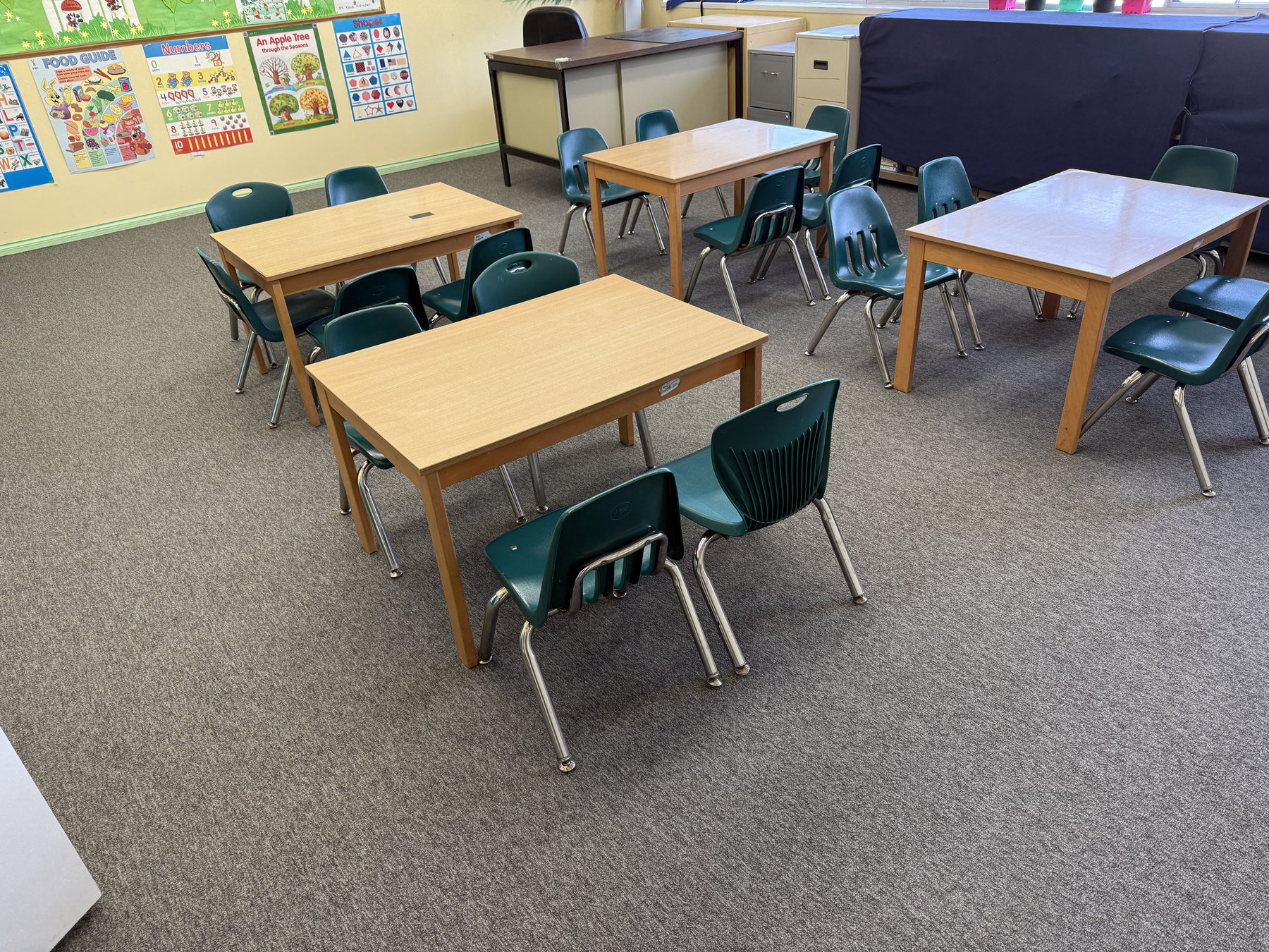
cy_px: 476
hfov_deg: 71.6
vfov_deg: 56.8
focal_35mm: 24
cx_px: 634
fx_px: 880
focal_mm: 6.76
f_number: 1.78
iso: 160
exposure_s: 1/120
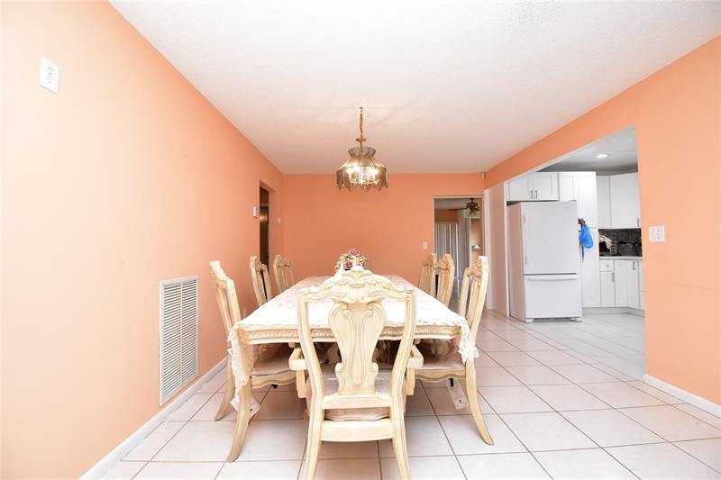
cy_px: 240
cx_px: 360
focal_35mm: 15
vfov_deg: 77.3
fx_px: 300
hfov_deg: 100.4
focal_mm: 10
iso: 2000
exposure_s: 1/125
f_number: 5.6
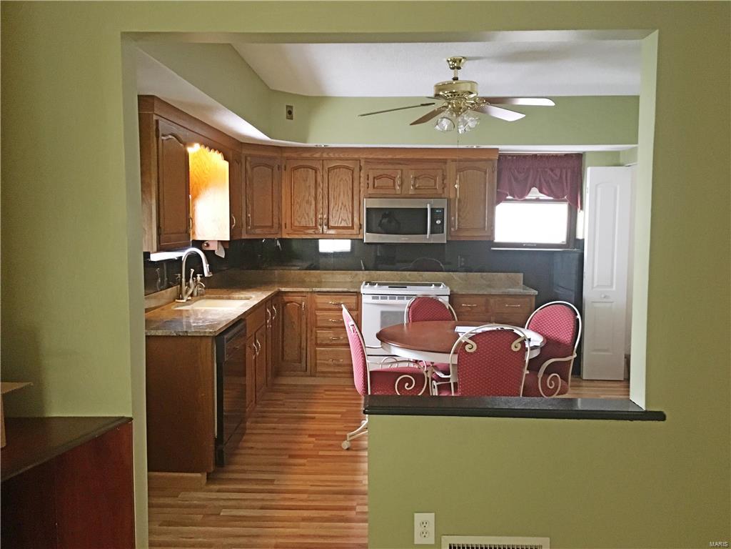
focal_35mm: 29
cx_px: 366
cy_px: 274
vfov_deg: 48.2
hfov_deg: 61.7
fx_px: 612
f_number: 2.2
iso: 200
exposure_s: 1/15
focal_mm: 4.15
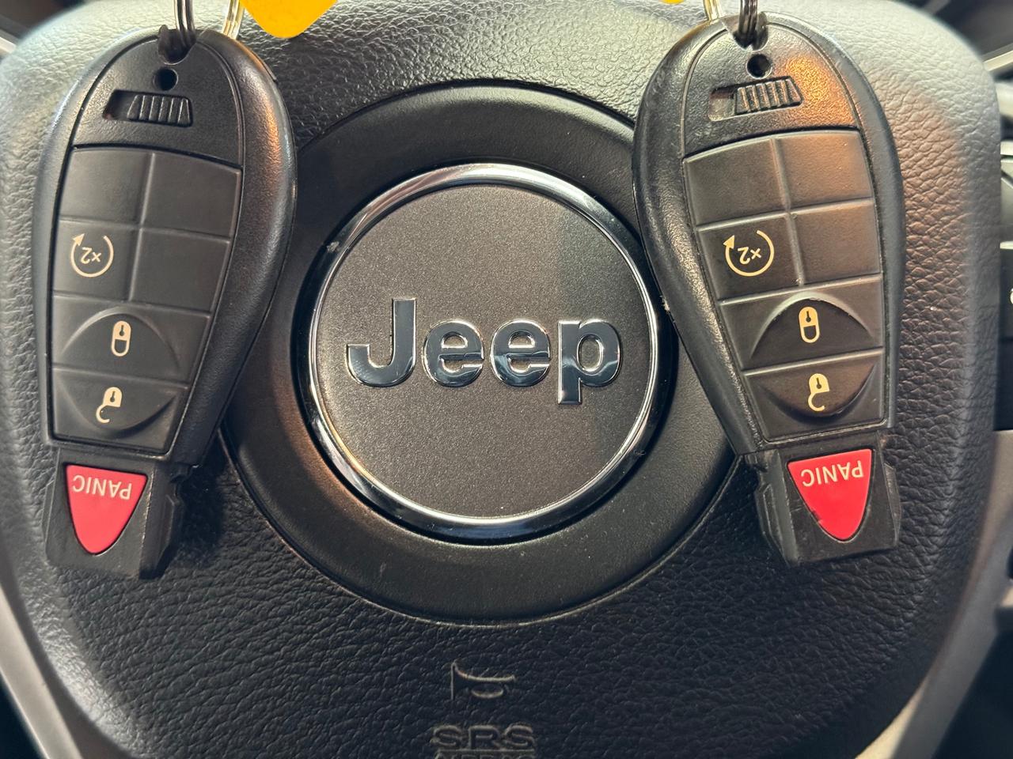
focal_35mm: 48
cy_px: 380
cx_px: 506
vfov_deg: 30.3
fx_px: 1405
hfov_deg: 39.7
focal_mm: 6.76
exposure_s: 1/30
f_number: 1.78
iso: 640
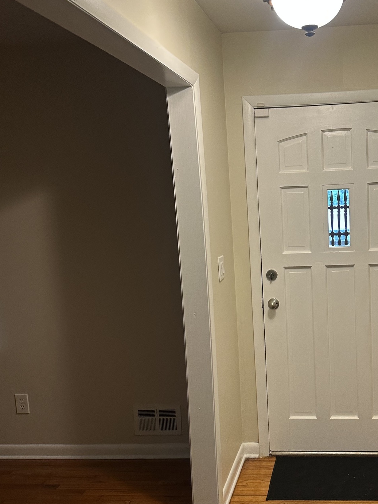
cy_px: 283
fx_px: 582
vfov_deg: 46.7
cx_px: 293
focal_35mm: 40
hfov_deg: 35.0
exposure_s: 1/60
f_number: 1.78
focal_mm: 6.86
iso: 200
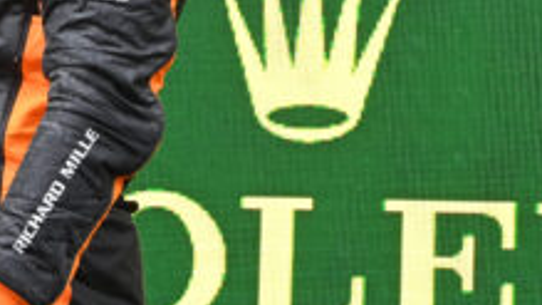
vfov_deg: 1.1
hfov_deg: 1.9
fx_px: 16349
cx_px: -324
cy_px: -107
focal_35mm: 1138
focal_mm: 310
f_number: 8
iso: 1600
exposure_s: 1/320
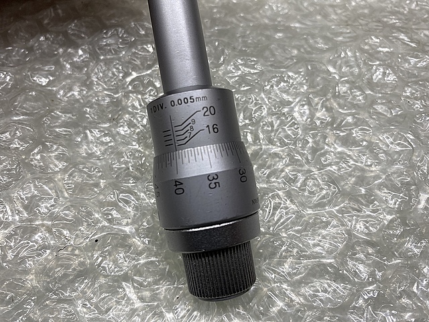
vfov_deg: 53.1
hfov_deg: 67.3
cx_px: 214
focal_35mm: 26
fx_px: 322
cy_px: 161
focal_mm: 4.25
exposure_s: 1/199
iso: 32
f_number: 1.8
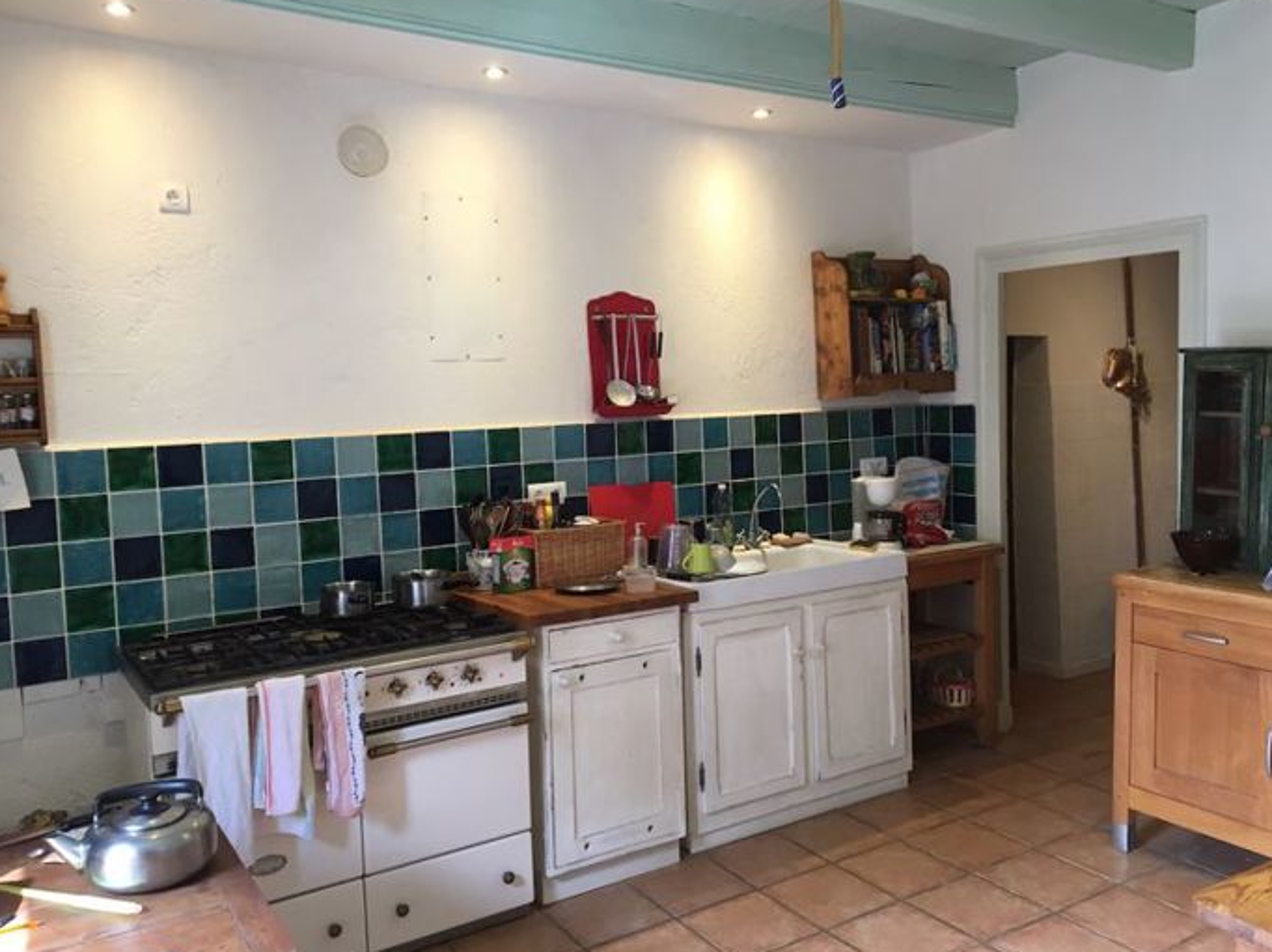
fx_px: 1101
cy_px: 467
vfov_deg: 46.7
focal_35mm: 30
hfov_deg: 60.0
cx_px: 650
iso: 50
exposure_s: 1/33
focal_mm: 4.15
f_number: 2.2
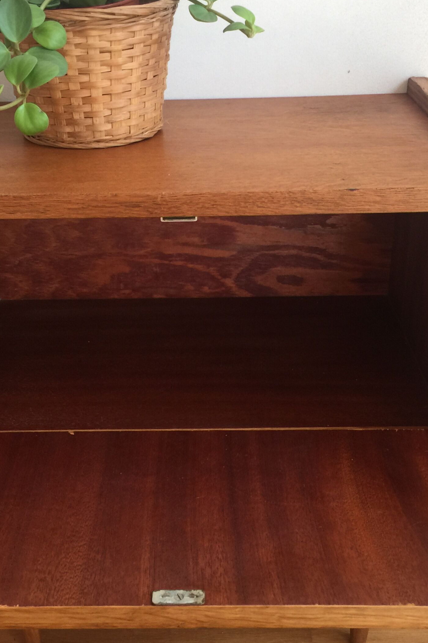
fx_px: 838
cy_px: 354
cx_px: 188
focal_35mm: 47
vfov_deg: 41.9
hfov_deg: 28.6
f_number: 2.2
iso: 32
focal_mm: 4.15
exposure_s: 1/33
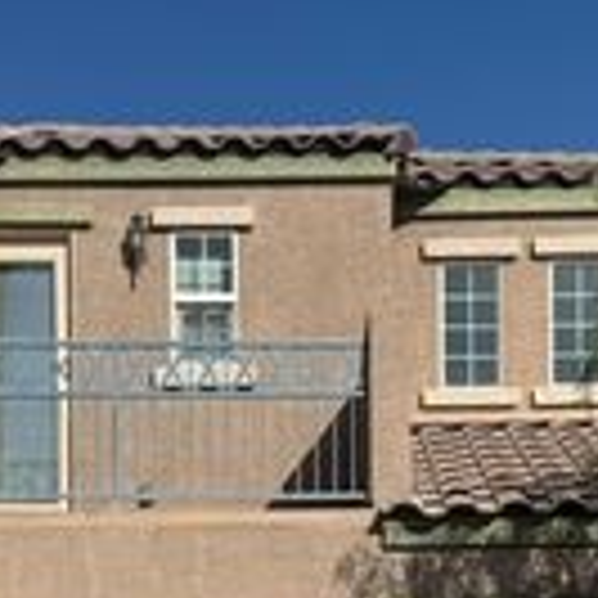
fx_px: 1564
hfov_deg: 21.6
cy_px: 695
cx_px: 319
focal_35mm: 80
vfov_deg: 20.4
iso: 80
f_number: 1.78
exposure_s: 1/9009
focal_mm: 6.76
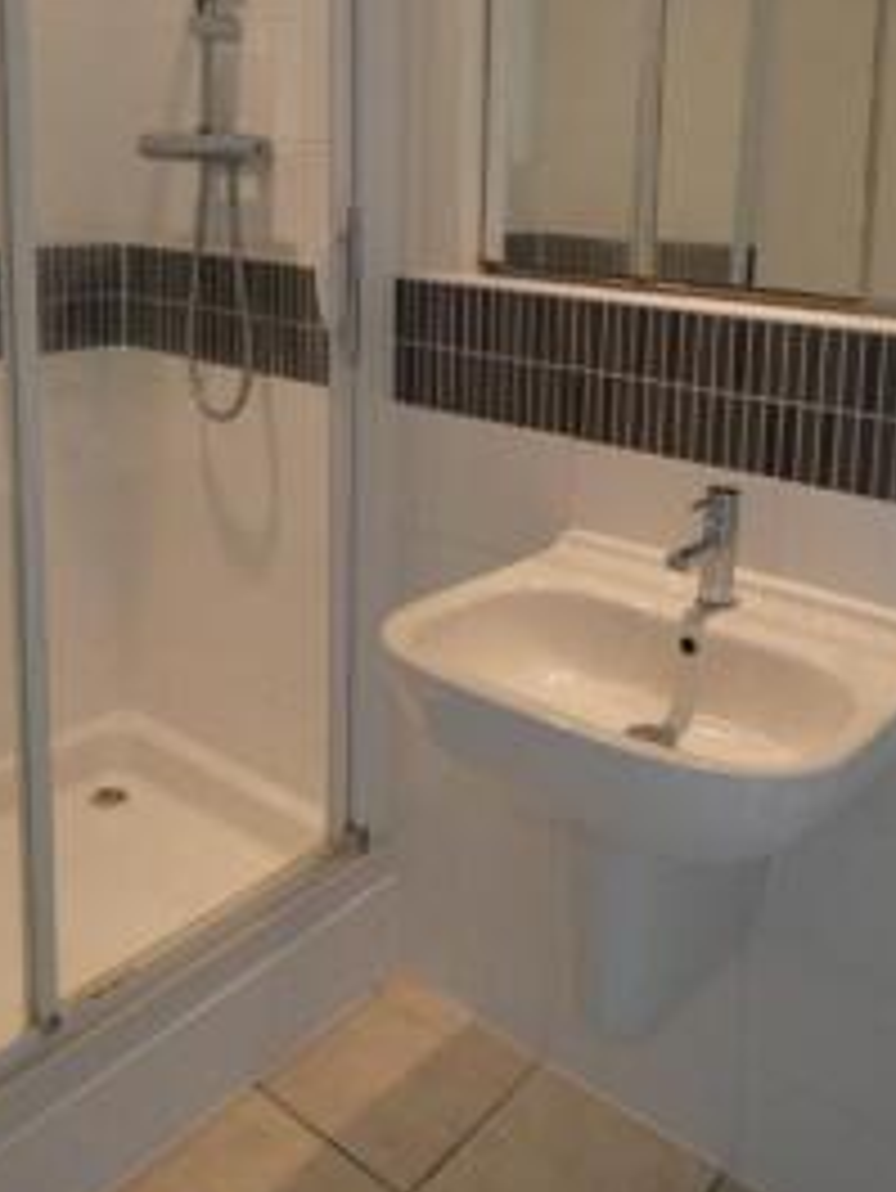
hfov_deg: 42.8
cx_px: 531
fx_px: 1138
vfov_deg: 53.3
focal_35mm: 33
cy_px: 326
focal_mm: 3.6
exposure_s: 1/60
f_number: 2.8
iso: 400
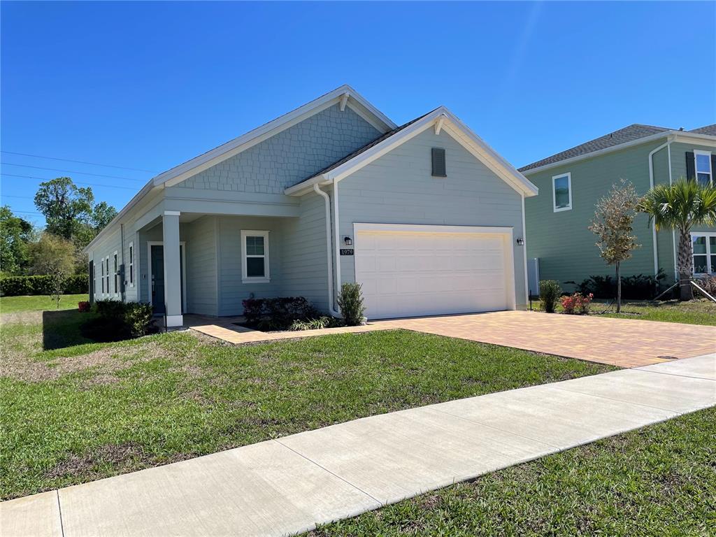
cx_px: 358
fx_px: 538
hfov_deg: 67.3
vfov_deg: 53.1
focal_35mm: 26
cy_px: 268
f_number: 1.6
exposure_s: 1/4831
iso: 32
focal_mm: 4.2
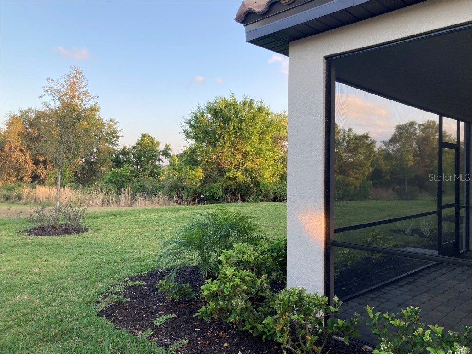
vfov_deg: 49.7
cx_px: 236
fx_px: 382
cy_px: 177
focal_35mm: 28
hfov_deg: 63.4
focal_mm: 3.99
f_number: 1.8
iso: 20
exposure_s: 1/254
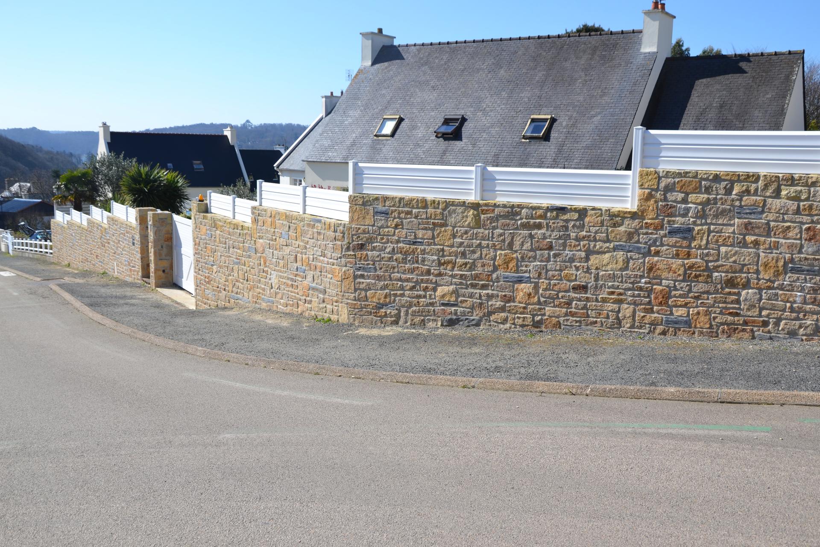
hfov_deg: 57.2
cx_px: 410
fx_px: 752
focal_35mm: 33
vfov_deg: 40.0
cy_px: 274
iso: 100
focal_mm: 22
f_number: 8
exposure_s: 1/250
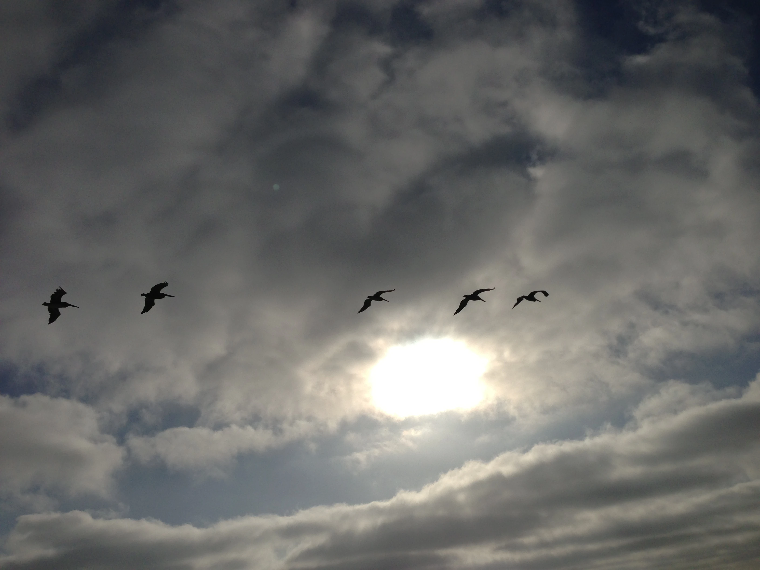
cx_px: 380
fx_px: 725
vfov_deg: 42.9
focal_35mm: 33
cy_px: 285
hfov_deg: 55.4
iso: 64
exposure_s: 1/18182
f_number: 2.4
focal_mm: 4.13
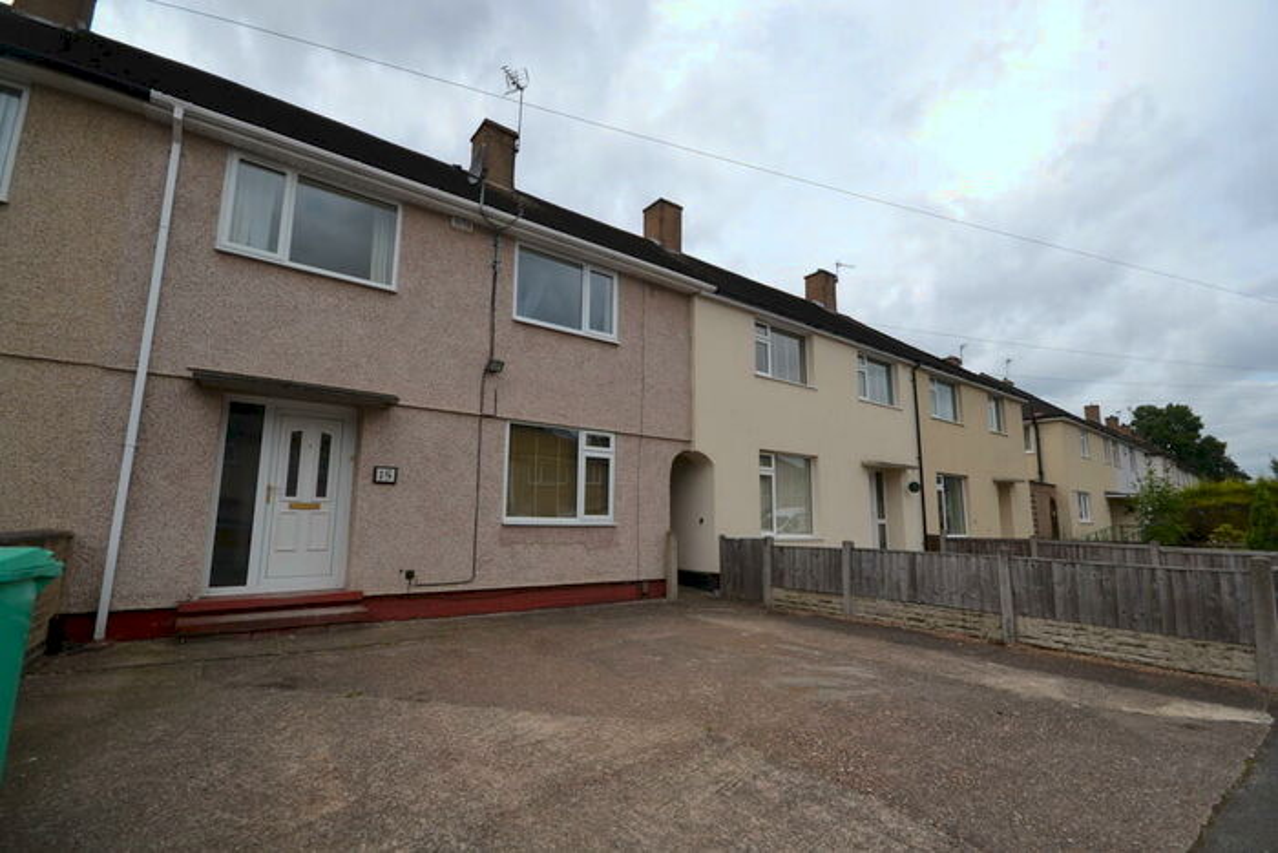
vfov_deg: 77.4
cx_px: 639
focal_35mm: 15
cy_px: 426
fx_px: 533
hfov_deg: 100.4
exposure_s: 1/200
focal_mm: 10
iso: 100
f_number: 8
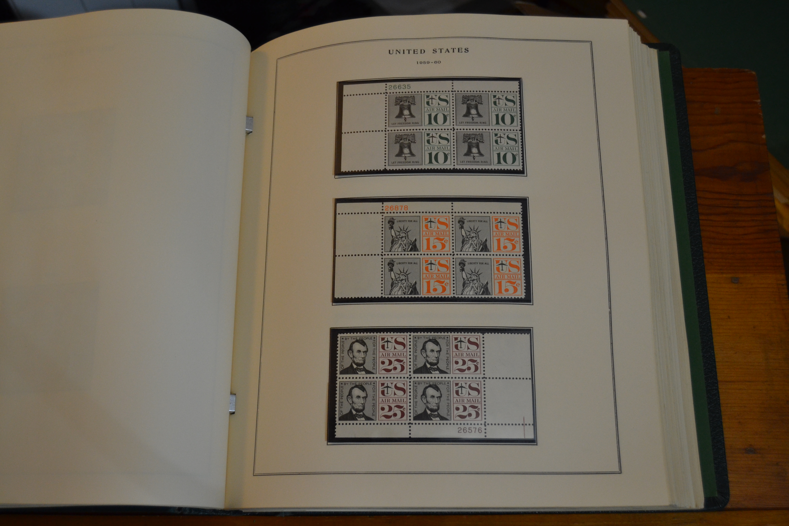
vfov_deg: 34.2
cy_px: 263
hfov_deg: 49.6
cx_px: 394
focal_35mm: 39
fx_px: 855
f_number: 4
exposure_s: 1/60
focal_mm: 26
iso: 900
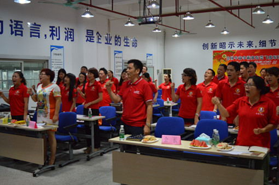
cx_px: 147
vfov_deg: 34.1
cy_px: 88
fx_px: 302
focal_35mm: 39
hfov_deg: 49.6
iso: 720
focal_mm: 22
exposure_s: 1/60
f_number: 3.8
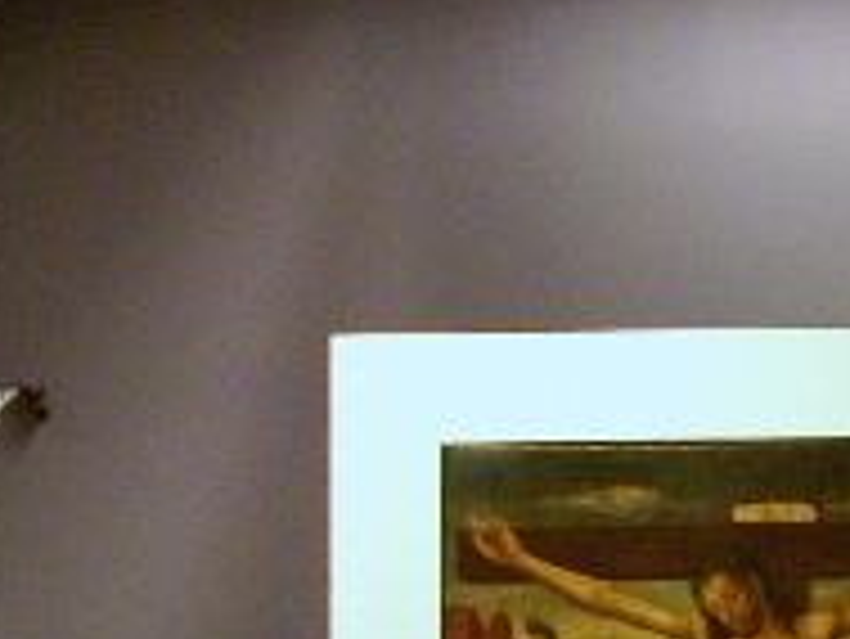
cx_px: 908
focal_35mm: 125
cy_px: 940
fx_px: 3071
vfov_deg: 11.4
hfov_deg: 15.4
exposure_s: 1/10.4
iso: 320
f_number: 2.9
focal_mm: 5.7
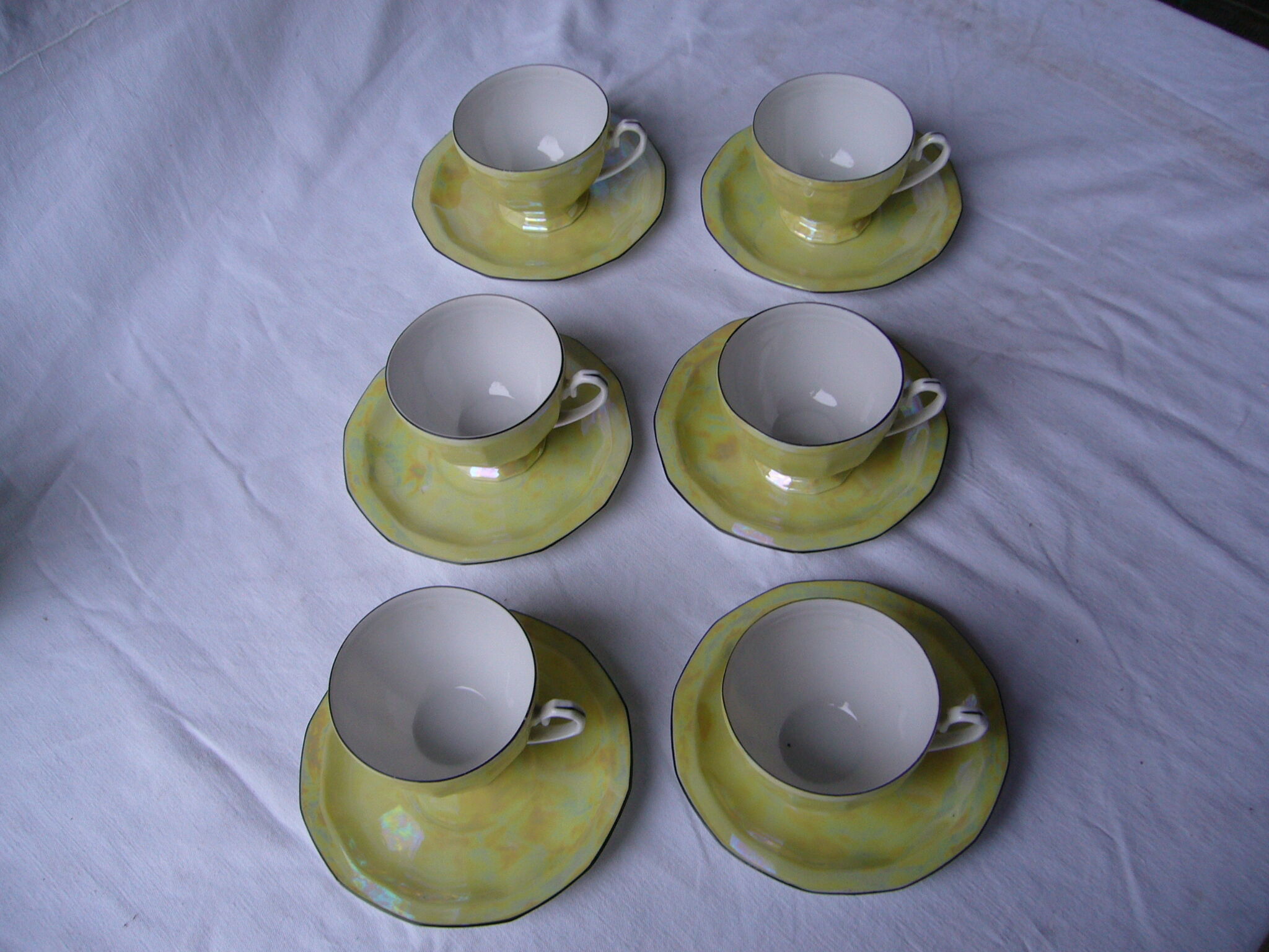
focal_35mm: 35
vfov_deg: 40.7
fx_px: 1283
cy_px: 476
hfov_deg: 52.6
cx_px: 634
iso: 80
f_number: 2.8
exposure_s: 1/8
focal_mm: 5.8
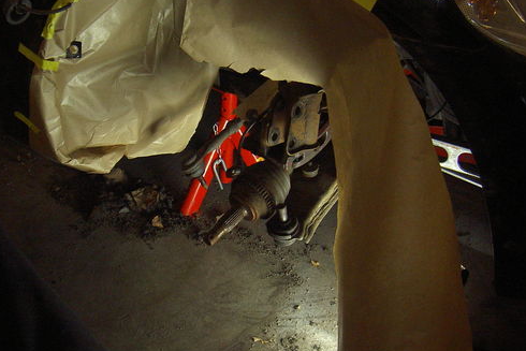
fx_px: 775
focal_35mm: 53
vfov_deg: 25.5
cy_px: 201
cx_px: 232
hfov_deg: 37.5
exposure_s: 1/125
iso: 200
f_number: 2.8
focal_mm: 8
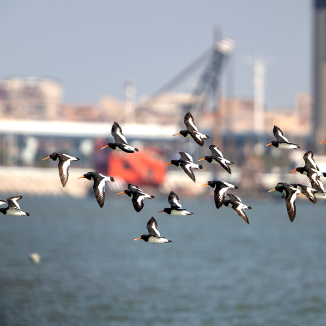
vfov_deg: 1.7
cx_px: 201
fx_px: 10911
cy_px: 163
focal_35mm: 1024
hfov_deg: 1.7
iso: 250
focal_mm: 800
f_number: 6.3
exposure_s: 1/2000
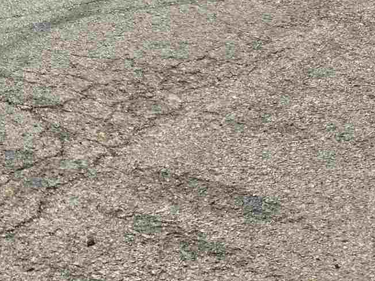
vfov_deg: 11.8
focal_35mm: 108
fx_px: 1170
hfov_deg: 15.7
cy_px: -335
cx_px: -288
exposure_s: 1/4434
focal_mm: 6.3
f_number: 1.7
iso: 80
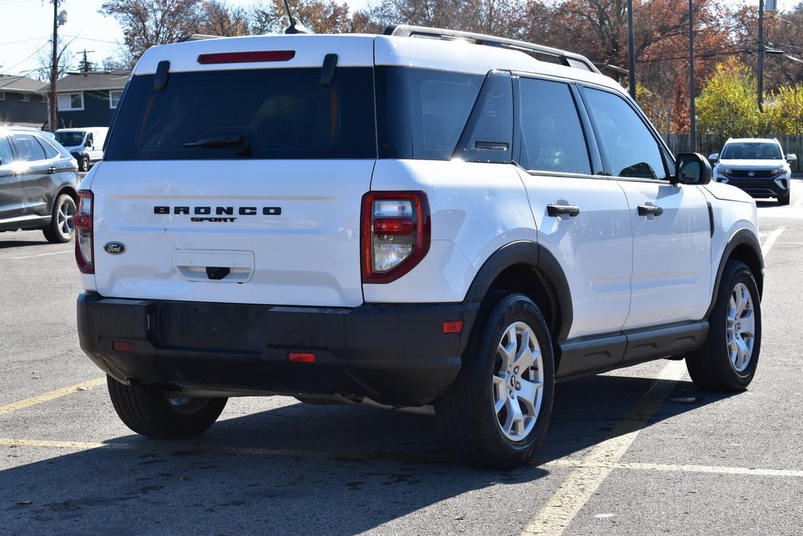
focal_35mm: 72
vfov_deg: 18.9
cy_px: 268
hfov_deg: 28.1
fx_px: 1606
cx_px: 402
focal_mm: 48
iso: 400
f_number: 10
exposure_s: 1/250
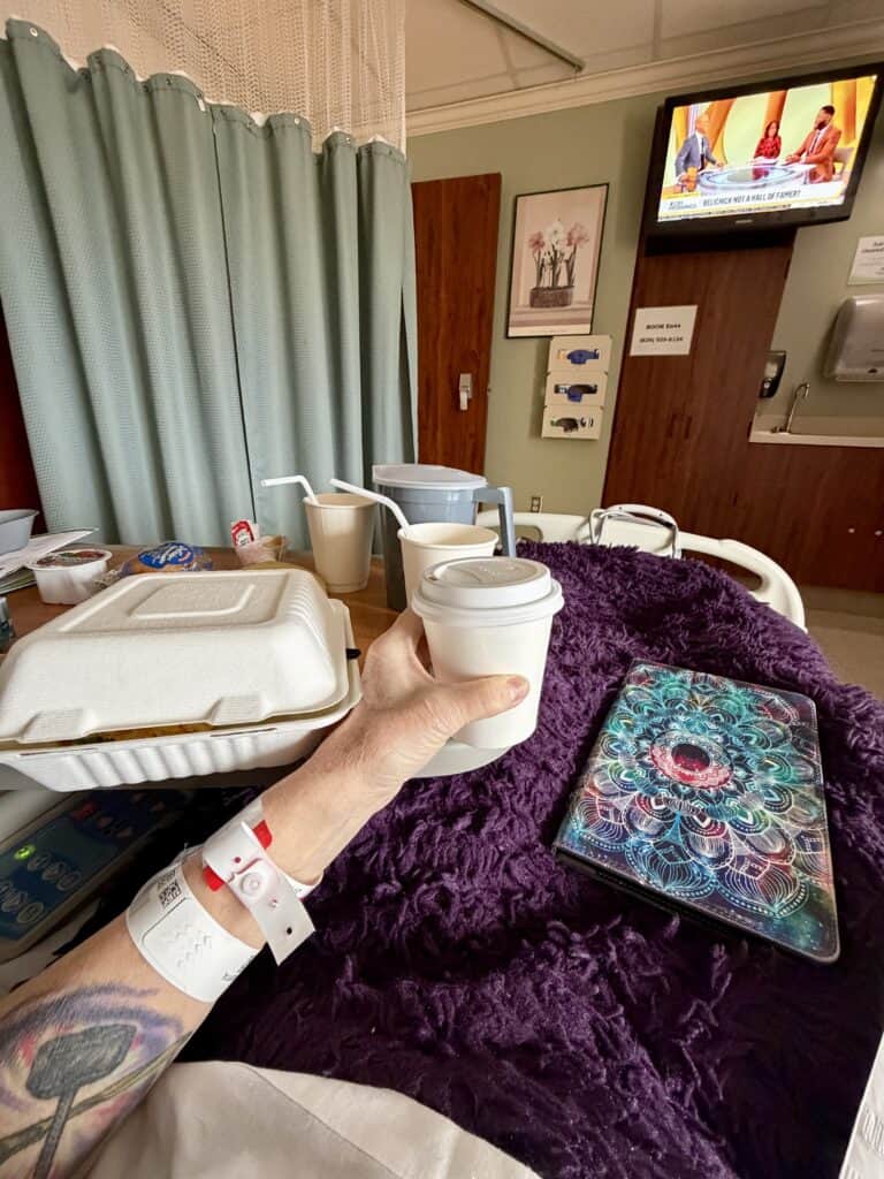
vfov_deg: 102.1
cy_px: 590
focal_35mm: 14
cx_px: 442
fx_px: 477
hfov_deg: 85.7
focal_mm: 2.22
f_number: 2.2
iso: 640
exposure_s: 1/60
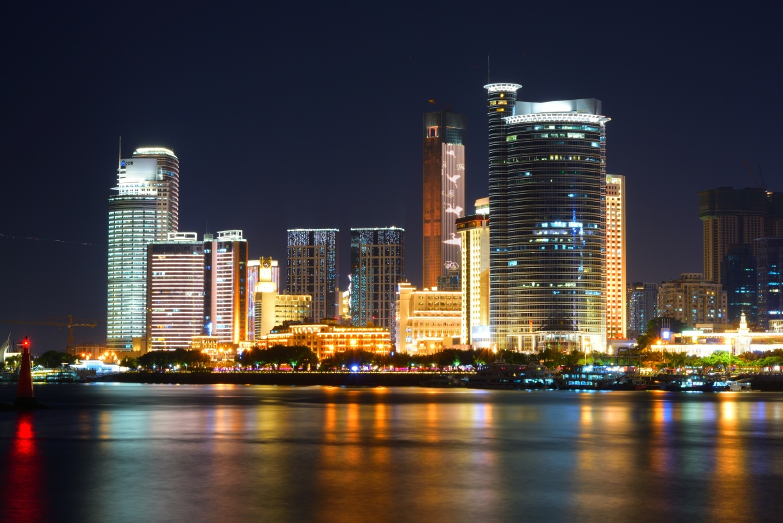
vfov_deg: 18.2
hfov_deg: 27.0
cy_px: 262
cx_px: 392
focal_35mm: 75
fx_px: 1632
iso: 200
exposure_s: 30
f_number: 18
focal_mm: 75
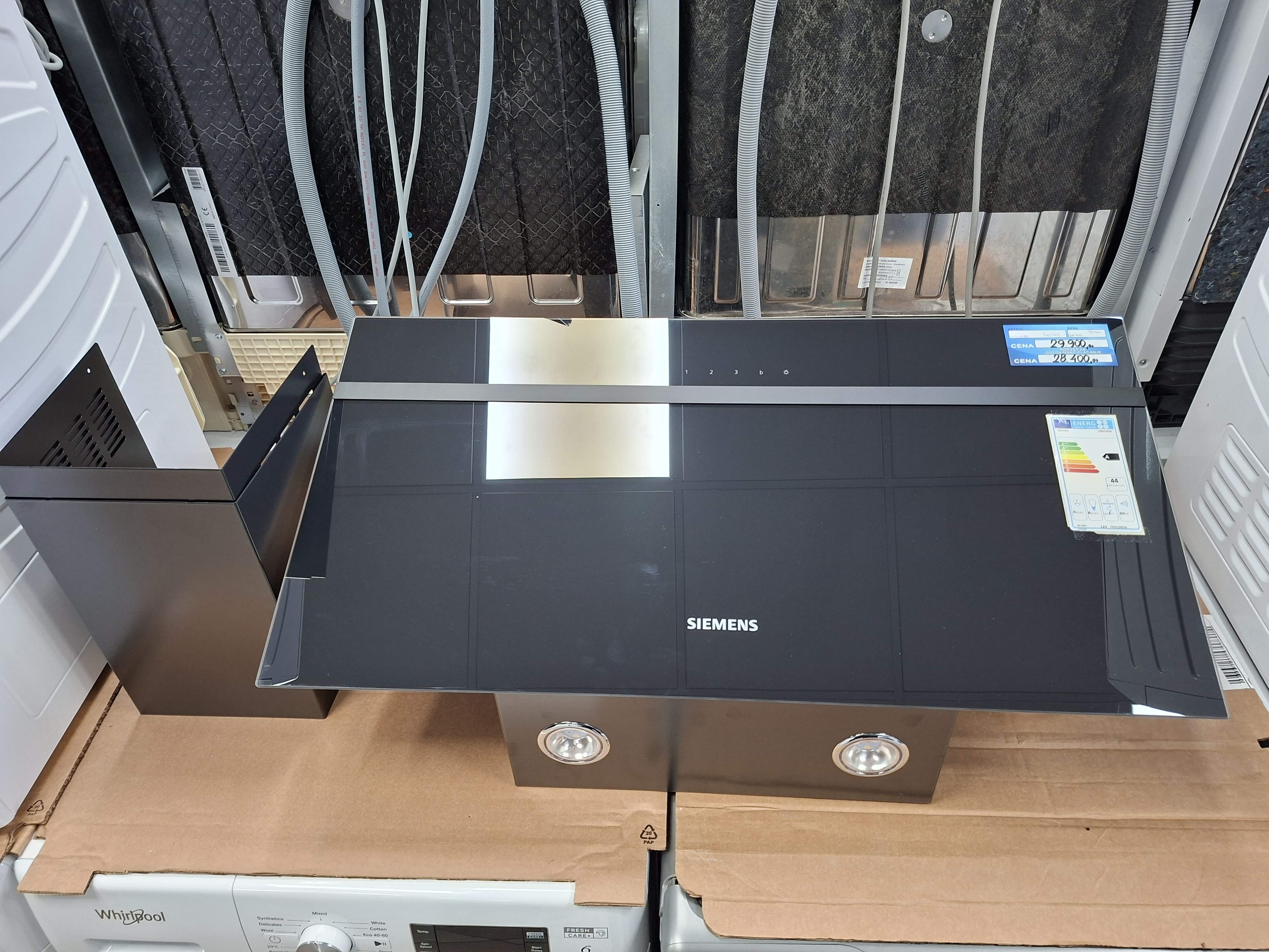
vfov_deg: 58.9
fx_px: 843
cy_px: 476
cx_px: 634
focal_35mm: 23
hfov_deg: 73.9
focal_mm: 5.54
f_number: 1.8
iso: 320
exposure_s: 1/50
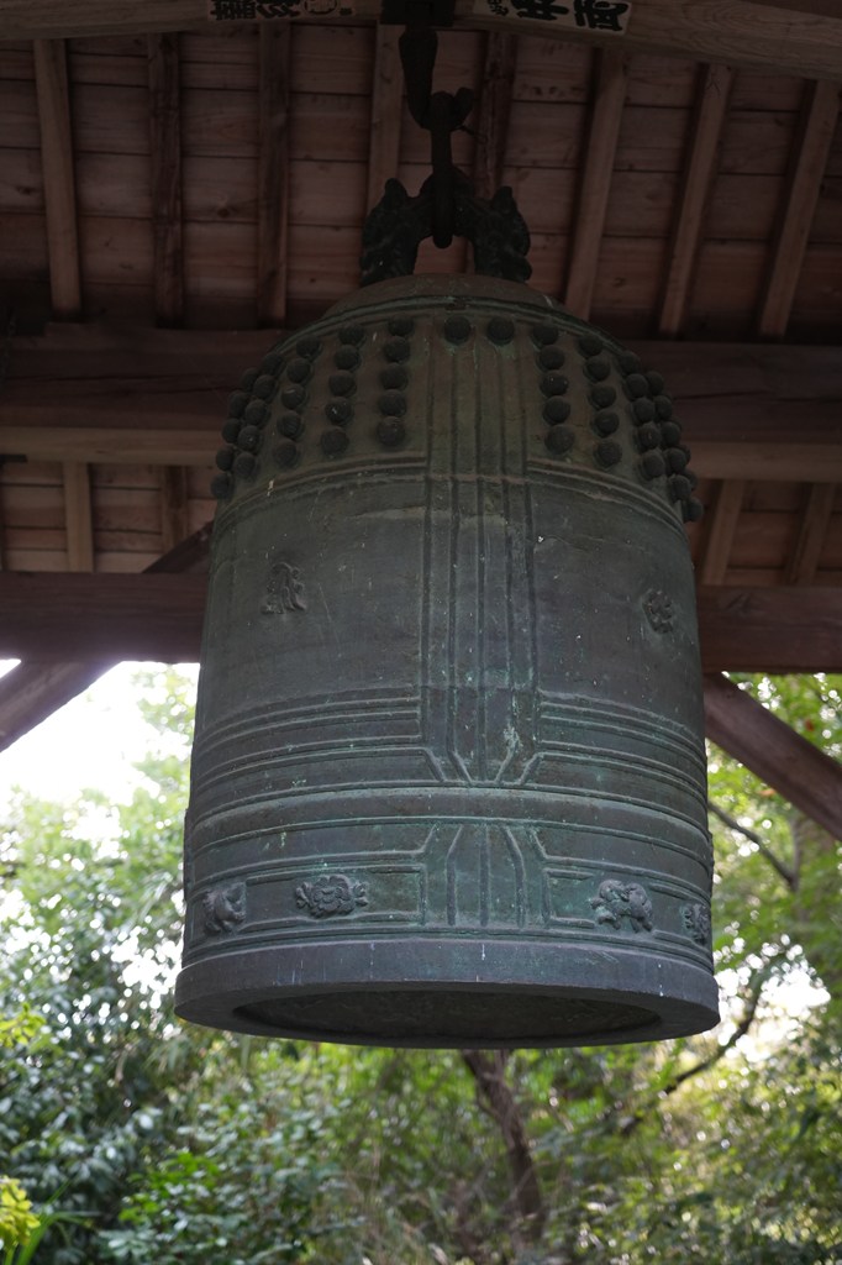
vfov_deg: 38.2
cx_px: 421
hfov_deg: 26.0
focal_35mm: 52
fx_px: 1825
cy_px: 632
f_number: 4
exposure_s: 1/160
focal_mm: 52
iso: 1250
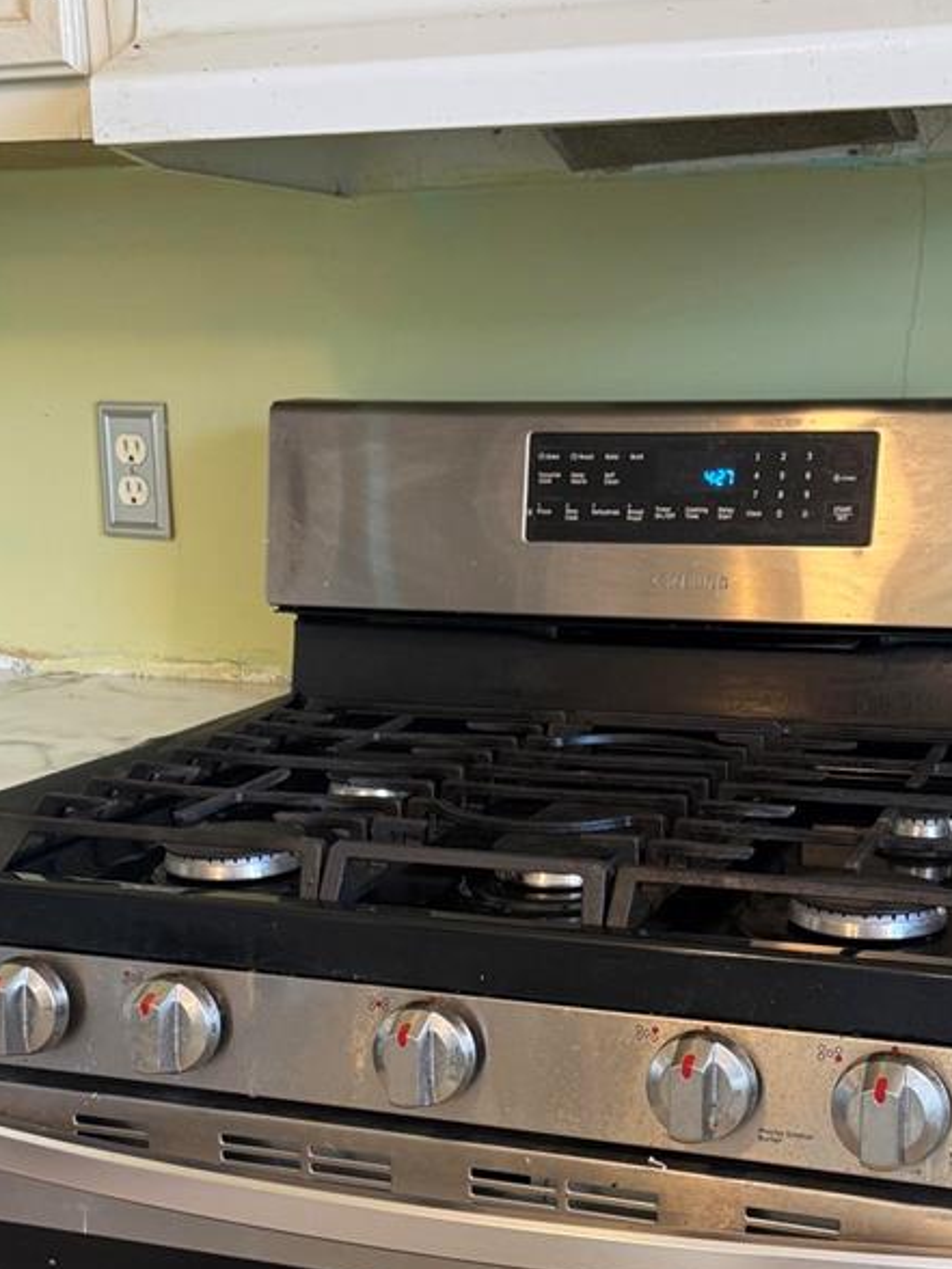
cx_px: 550
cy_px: 900
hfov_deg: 29.6
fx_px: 1797
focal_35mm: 49
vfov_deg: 38.2
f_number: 1.78
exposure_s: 1/60
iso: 250
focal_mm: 6.76
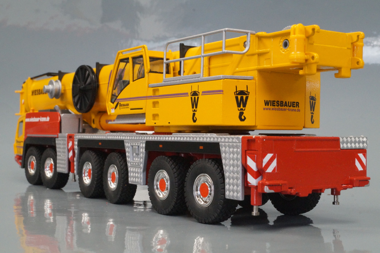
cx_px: 190
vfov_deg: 25.7
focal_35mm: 52
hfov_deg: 37.9
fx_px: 554
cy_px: 126
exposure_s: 1/15
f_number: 22
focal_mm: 35
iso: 3200
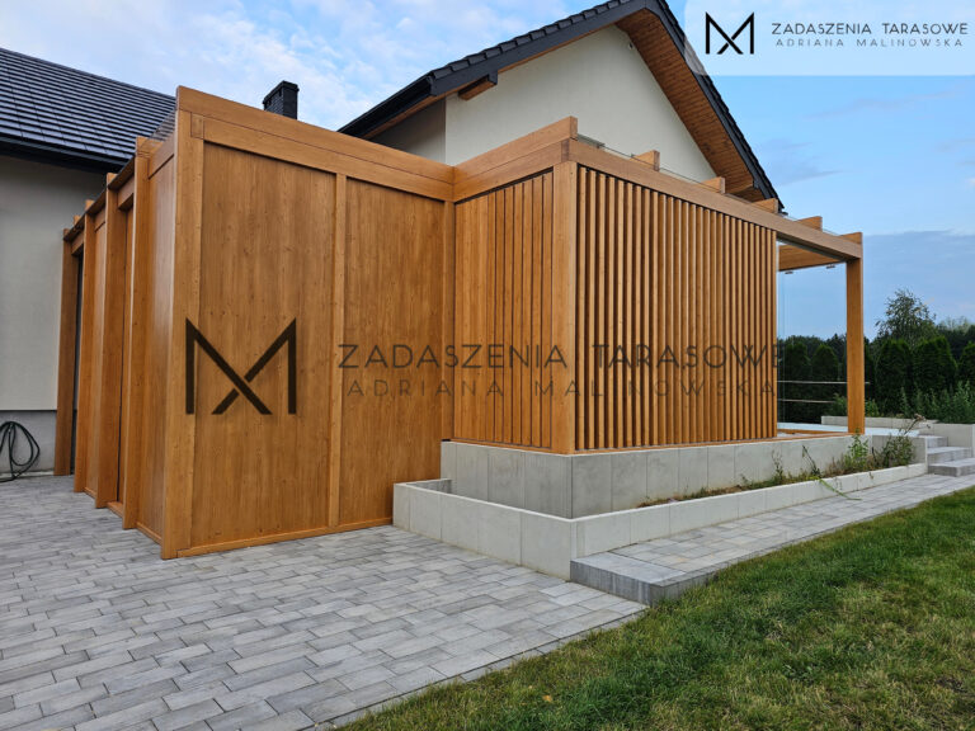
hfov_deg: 73.9
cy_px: 366
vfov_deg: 58.9
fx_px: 648
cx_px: 488
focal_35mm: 23
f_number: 1.7
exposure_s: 1/100
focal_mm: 6.3
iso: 12
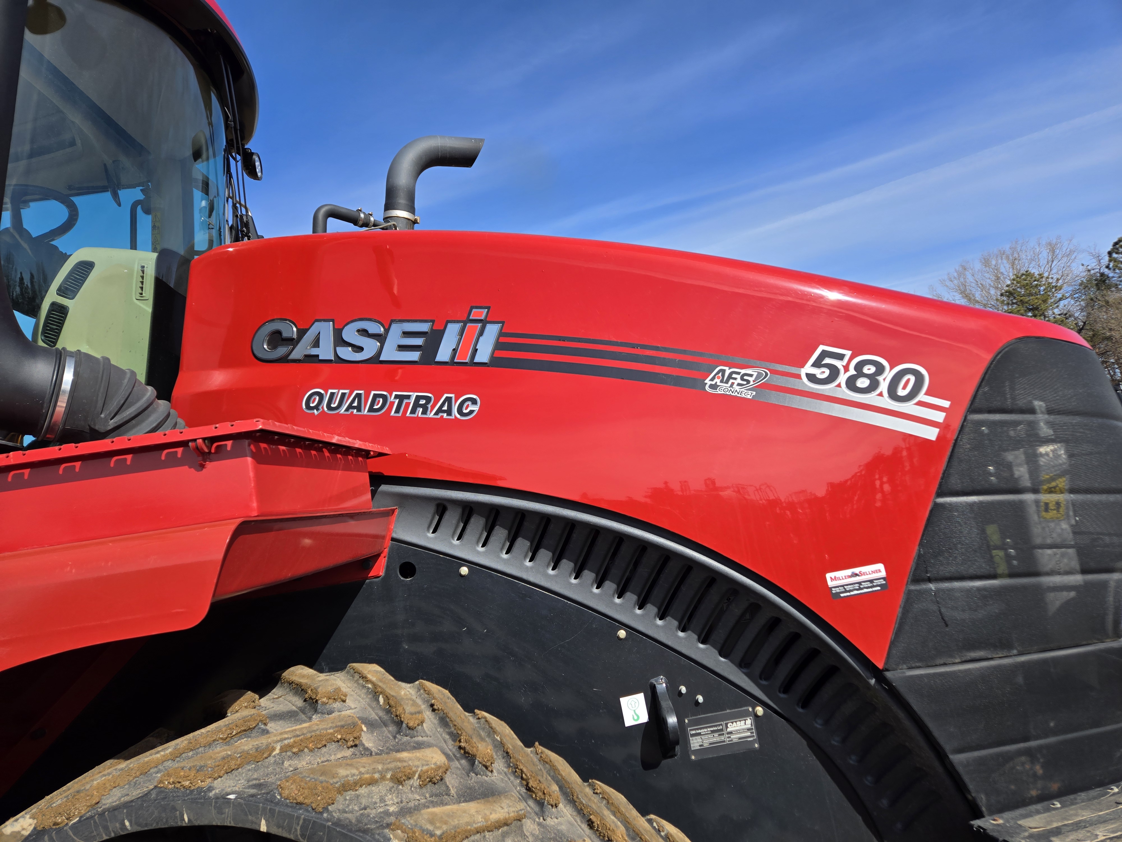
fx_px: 745
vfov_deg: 58.9
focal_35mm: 23
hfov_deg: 73.9
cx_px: 561
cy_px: 421
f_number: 1.8
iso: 25
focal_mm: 5.4
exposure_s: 1/1542
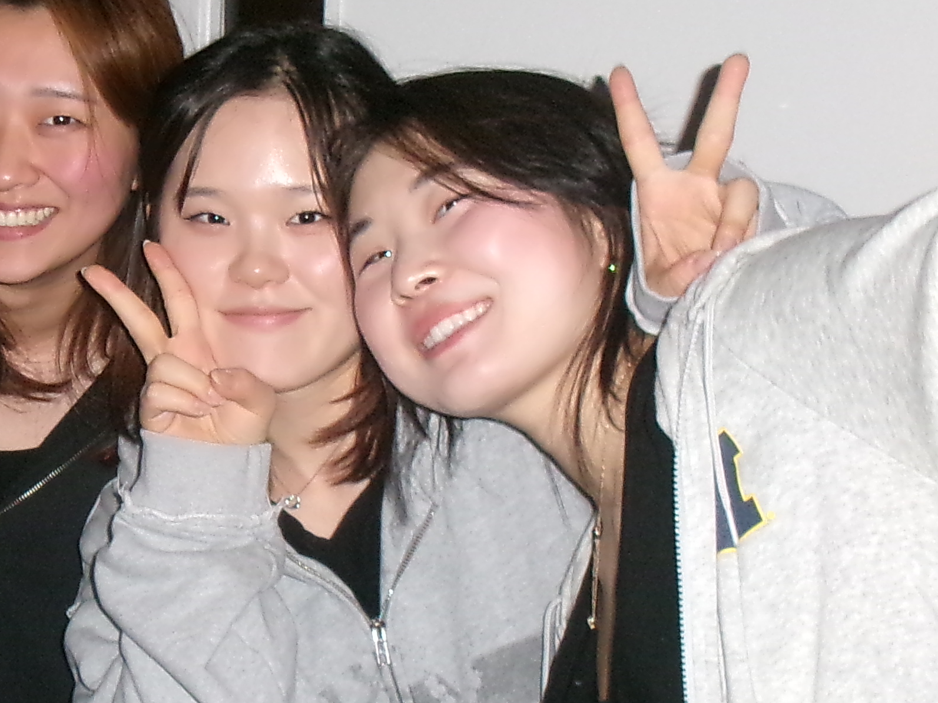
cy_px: 431
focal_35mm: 81
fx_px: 2195
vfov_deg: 18.2
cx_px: 30
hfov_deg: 23.3
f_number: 3.9
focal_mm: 5.1
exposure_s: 1/34
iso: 400
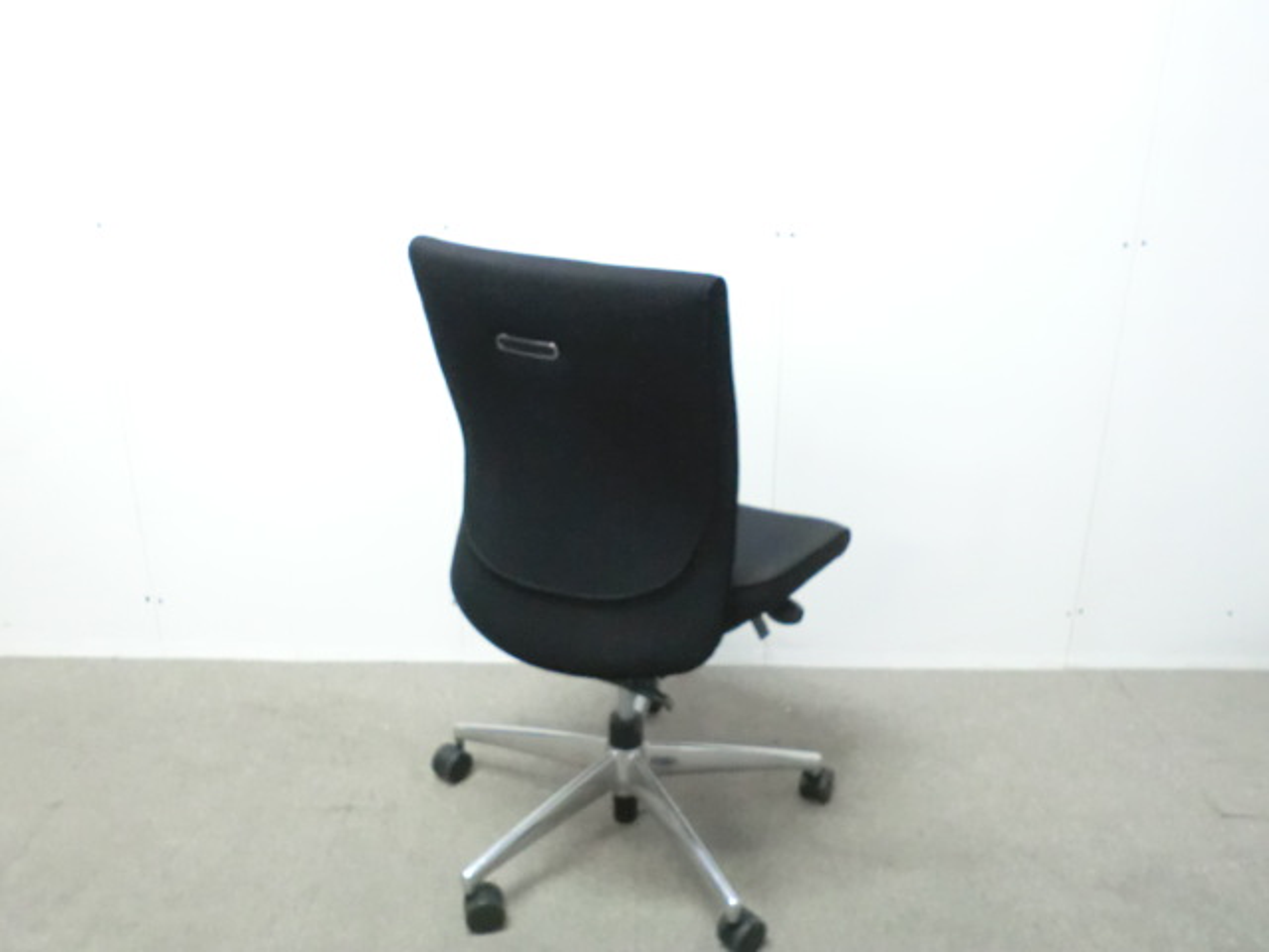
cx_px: 634
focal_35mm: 32
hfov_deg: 56.8
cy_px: 476
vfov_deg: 44.2
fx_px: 1173
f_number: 3.5
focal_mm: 5.8
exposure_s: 1/25
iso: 800
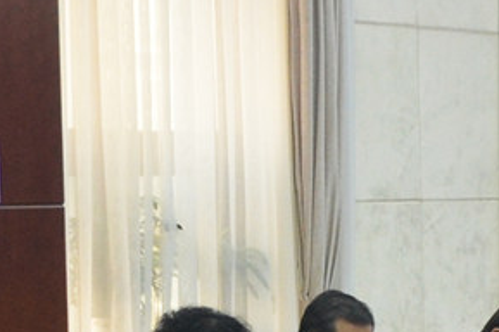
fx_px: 2589
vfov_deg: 7.3
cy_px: 416
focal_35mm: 187
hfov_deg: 11.0
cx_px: 259
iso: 800
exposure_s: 1/50
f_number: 3.5
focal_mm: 18
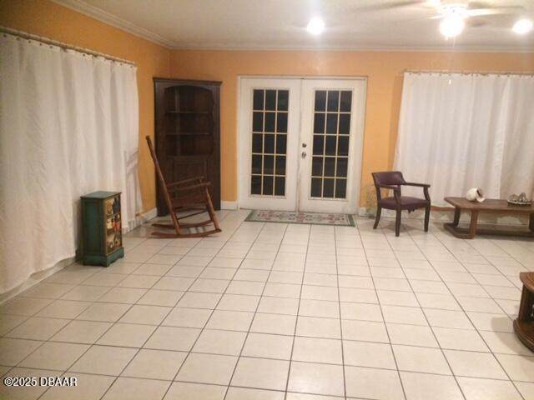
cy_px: 200
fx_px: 447
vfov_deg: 48.2
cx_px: 267
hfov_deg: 61.7
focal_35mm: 29
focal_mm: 4.15
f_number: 2.2
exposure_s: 1/30
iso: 250
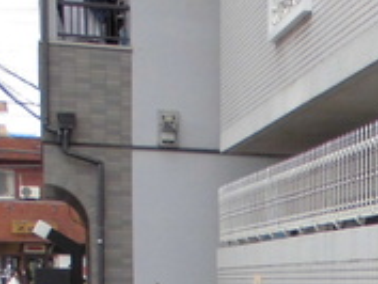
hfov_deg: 18.1
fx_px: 1126
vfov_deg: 13.0
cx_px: 455
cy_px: 507
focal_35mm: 103
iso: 100
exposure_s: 1/250
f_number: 3.5
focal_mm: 4.6
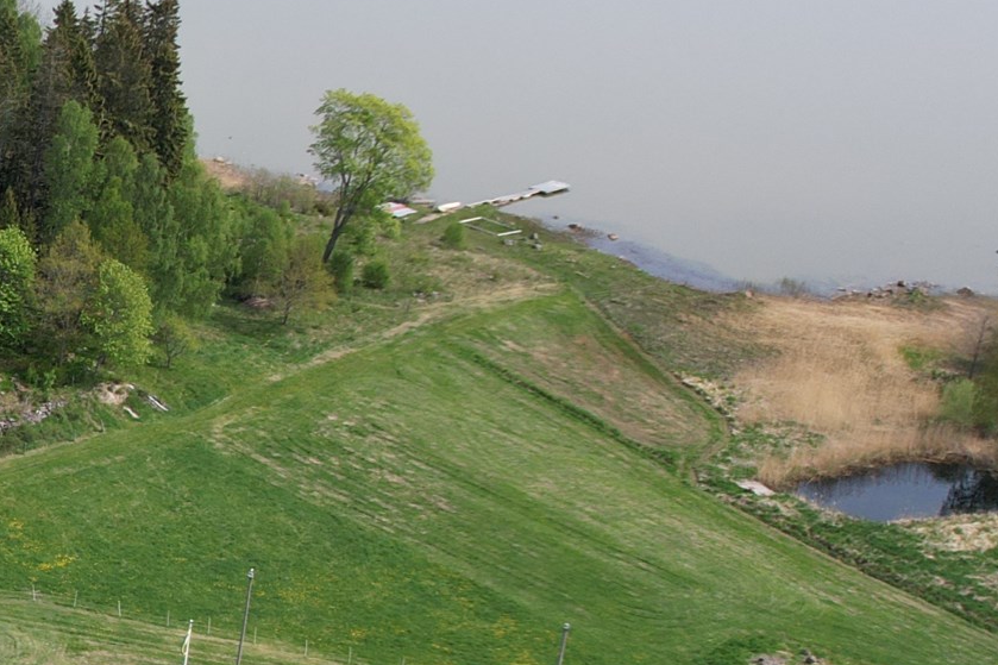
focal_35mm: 85
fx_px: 2356
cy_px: 553
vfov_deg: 15.9
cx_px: -495
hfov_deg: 20.5
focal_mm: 8.38
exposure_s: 1/2000
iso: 130
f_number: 2.8
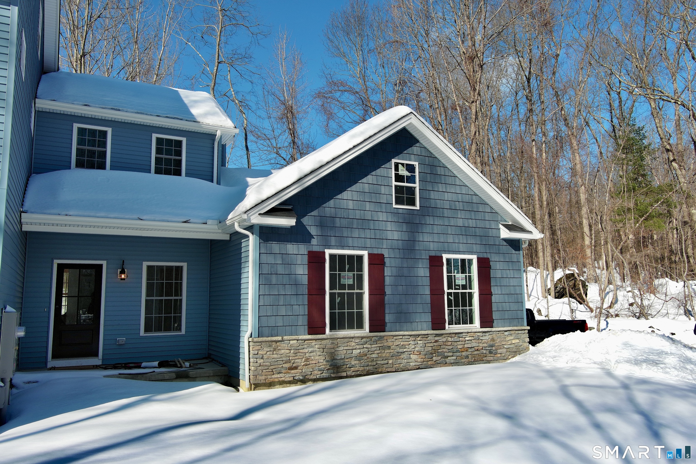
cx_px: 348
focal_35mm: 29
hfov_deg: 63.7
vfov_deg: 45.0
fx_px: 561
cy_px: 232
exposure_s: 1/1486
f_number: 2.8
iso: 100
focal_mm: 10.57
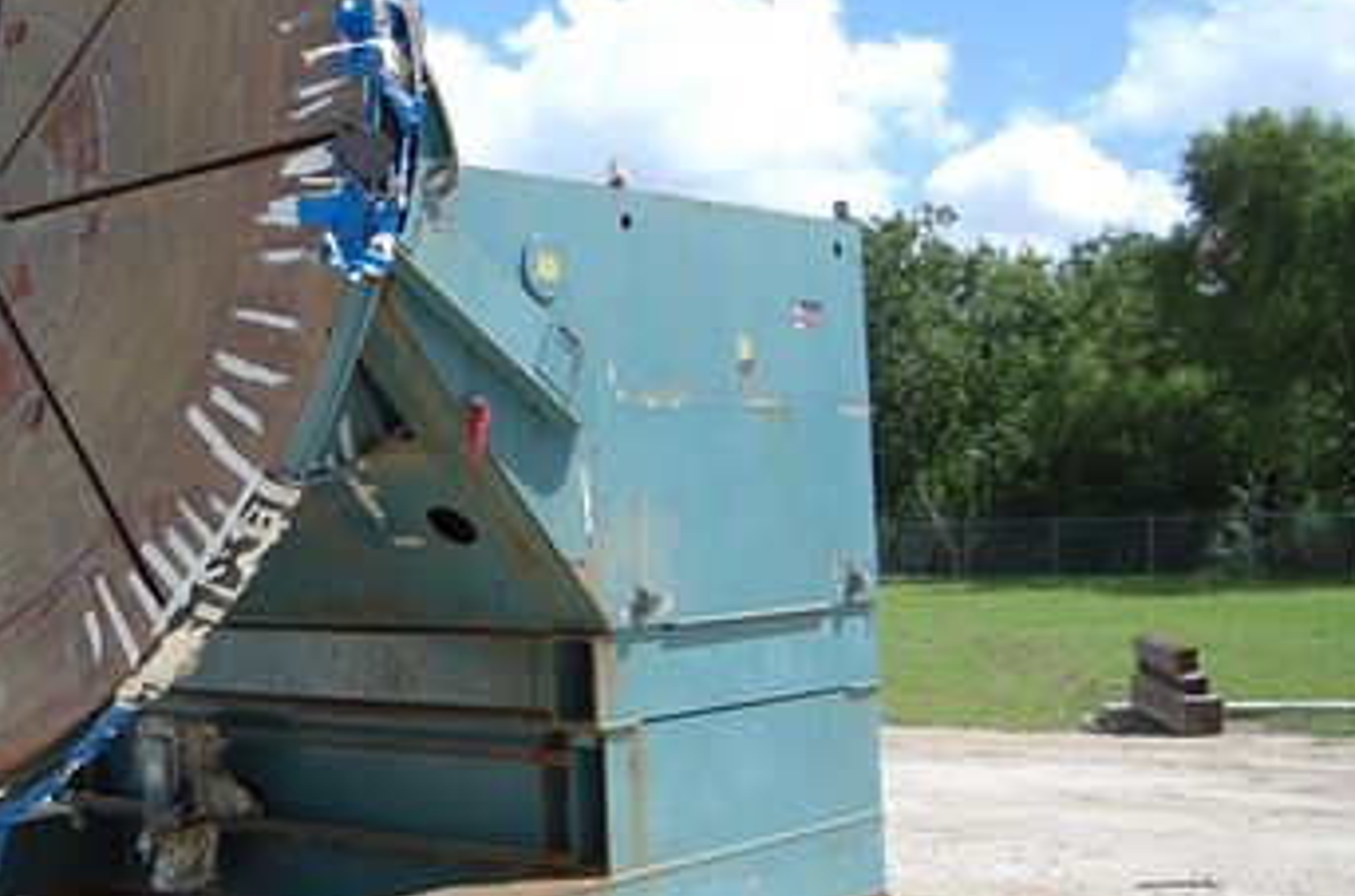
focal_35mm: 50
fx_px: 1873
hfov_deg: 37.9
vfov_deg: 26.9
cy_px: 450
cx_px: 221
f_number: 3.5
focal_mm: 19
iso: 200
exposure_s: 1/1600
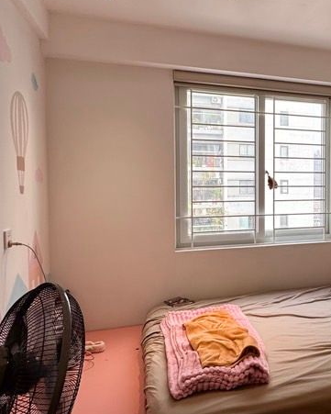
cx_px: 293
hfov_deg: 43.4
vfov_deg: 57.2
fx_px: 379
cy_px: 199
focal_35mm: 31
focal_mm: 2.22
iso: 40
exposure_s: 1/161
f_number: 2.2
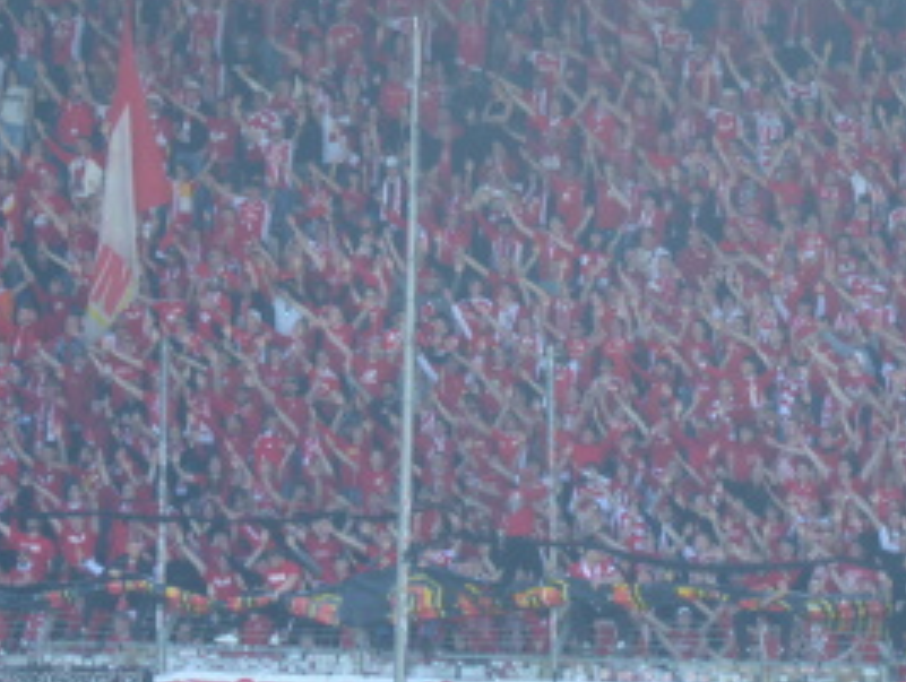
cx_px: 414
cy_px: 227
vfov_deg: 3.0
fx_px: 13235
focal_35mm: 505
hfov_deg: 3.9
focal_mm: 53.8
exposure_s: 1/80
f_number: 5.8
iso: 125
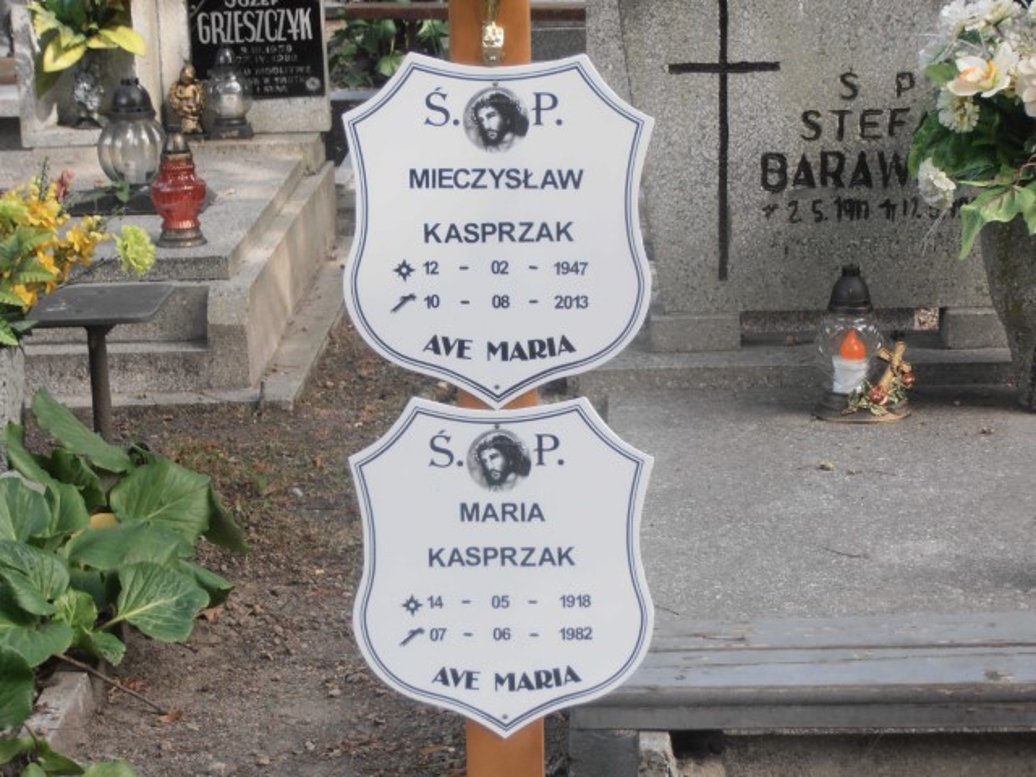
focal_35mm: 111
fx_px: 3322
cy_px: 388
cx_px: 518
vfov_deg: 13.3
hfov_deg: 17.7
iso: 100
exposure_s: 1/80
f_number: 5.5
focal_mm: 19.64
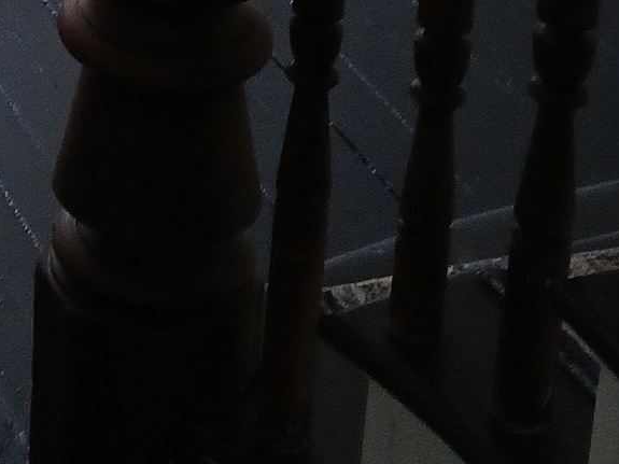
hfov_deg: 13.4
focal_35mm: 139
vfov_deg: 9.6
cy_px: -621
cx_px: -313
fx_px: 2485
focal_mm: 3.98
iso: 64
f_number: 1.8
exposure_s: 1/50
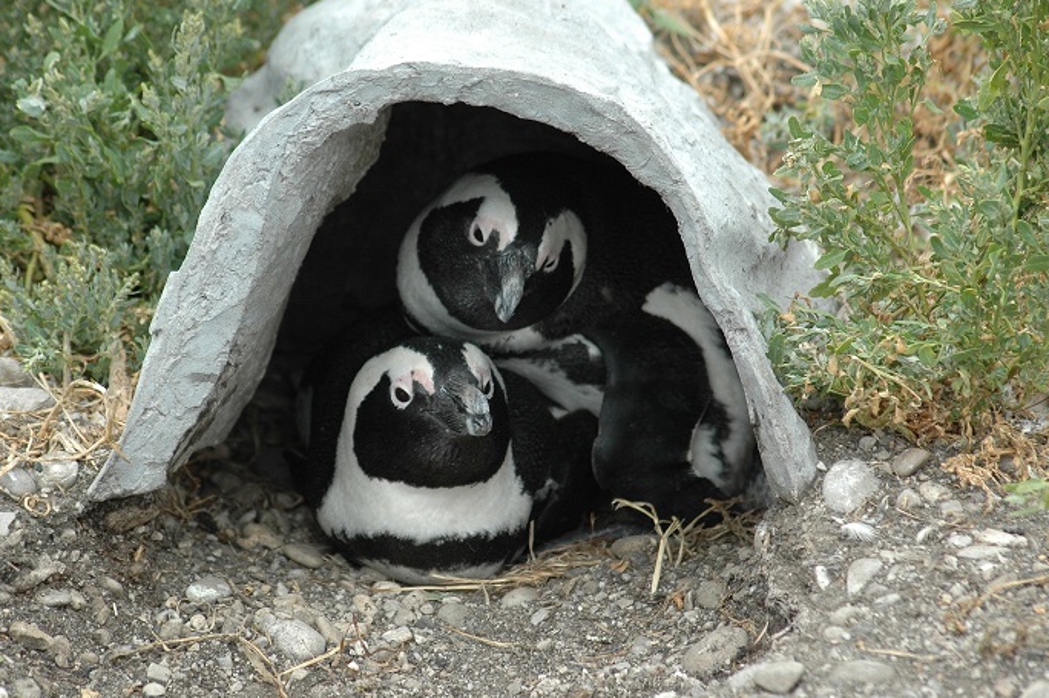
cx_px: 508
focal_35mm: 198
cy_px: 347
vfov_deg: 6.9
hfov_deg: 10.4
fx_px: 5765
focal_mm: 120
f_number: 5
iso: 250
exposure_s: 1/400
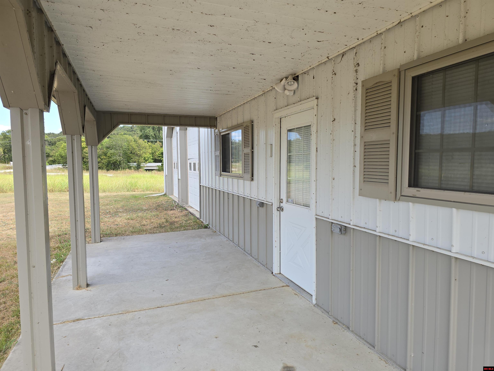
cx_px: 247
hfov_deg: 73.9
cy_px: 186
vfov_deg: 58.9
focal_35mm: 23
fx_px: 328
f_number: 1.7
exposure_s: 1/180
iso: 12
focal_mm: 6.3
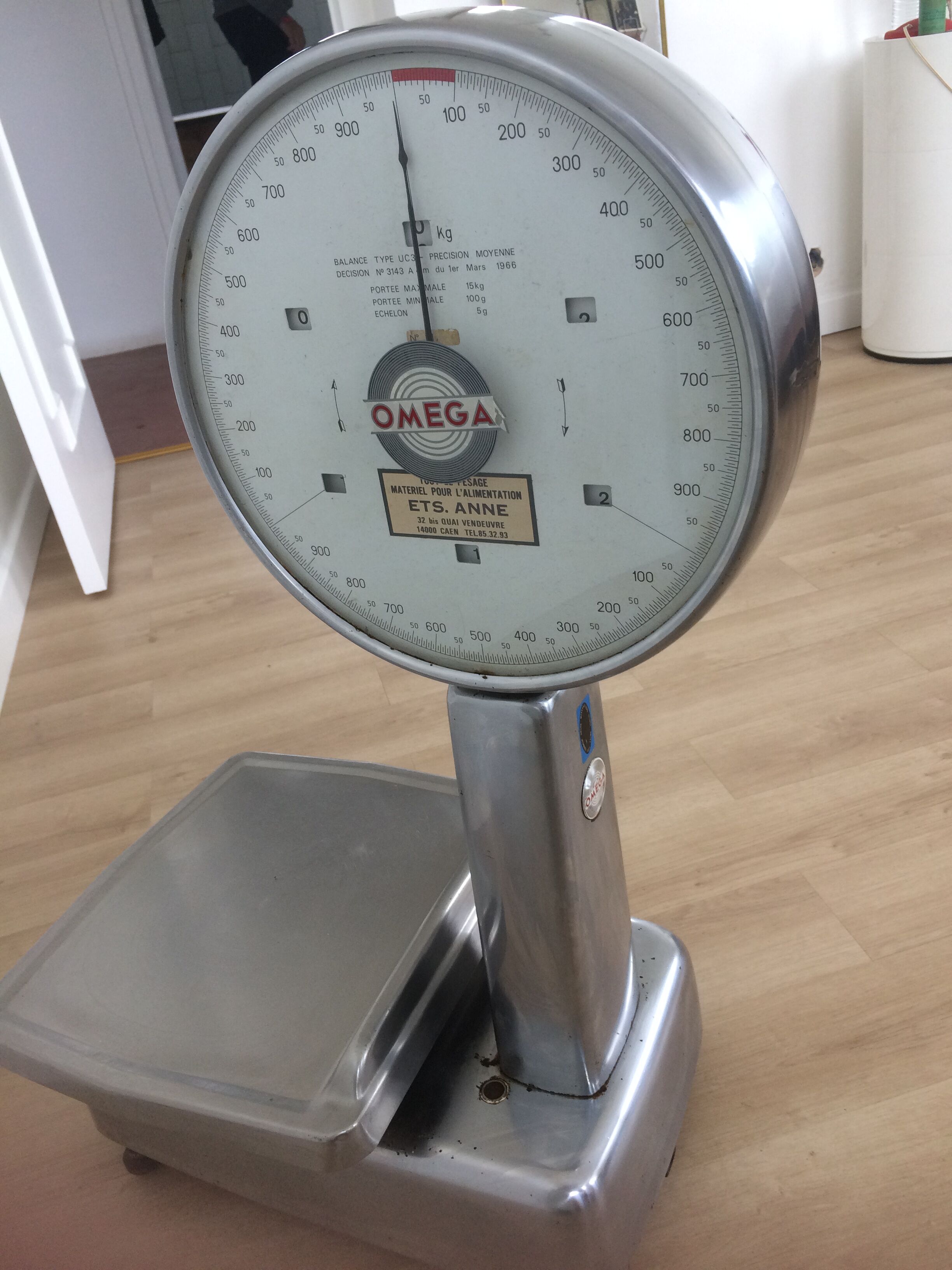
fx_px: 1063
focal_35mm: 29
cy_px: 635
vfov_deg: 61.7
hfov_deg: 48.2
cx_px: 476
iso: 64
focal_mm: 4.15
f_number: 2.2
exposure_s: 1/100
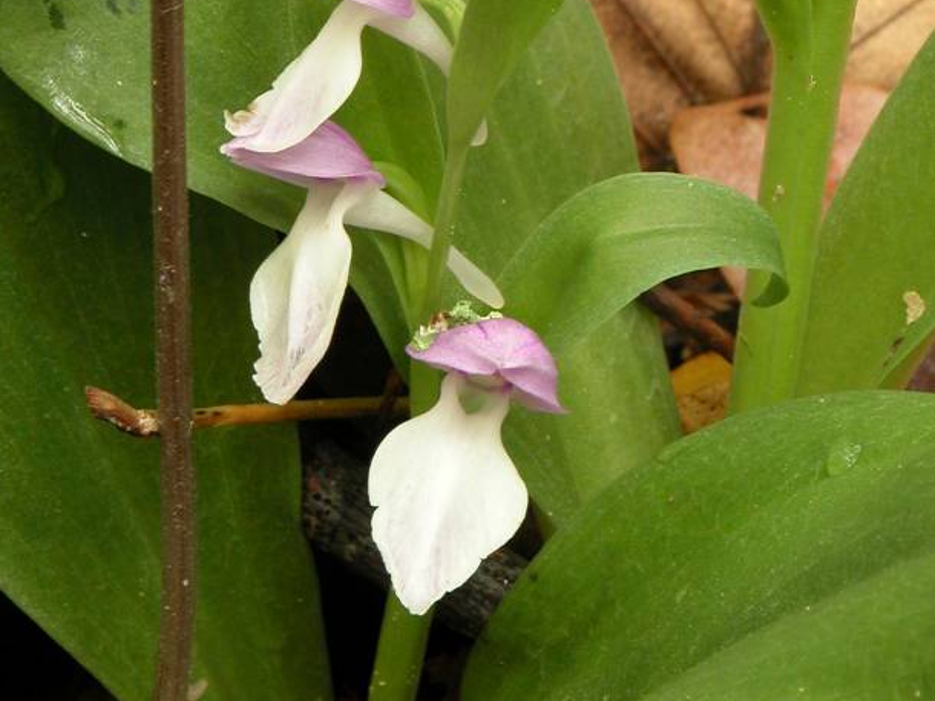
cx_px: 674
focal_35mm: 401
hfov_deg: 4.9
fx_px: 10827
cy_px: 26
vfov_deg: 3.7
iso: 100
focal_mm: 48.5
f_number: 8
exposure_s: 1/7.3
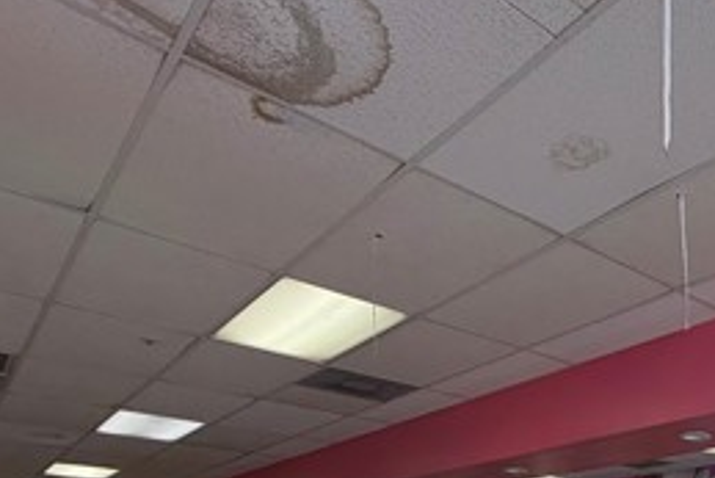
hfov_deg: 44.0
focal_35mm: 36
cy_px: 580
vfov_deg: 30.9
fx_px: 715
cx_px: 740
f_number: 2.2
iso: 80
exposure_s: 1/120
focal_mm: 2.22
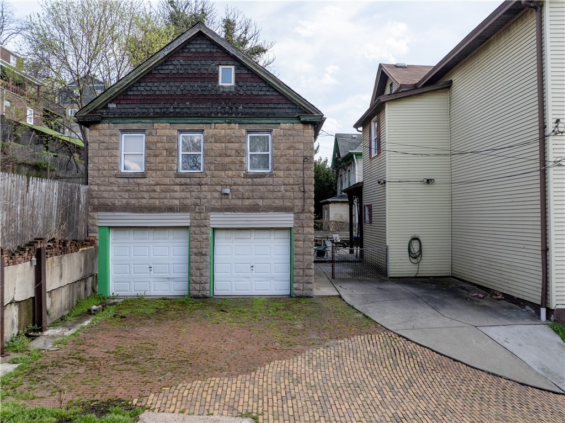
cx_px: 282
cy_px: 212
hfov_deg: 71.6
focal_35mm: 24
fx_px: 391
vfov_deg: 56.7
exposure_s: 1/240
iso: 400
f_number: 4
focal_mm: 12.29
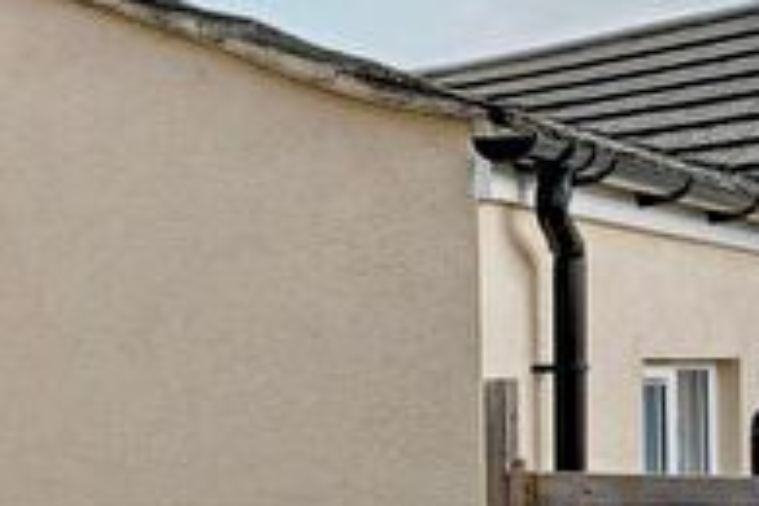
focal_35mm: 61
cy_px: 376
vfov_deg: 22.1
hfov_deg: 22.6
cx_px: -537
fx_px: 1286
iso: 100
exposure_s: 1/160
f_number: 6.3
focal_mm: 17
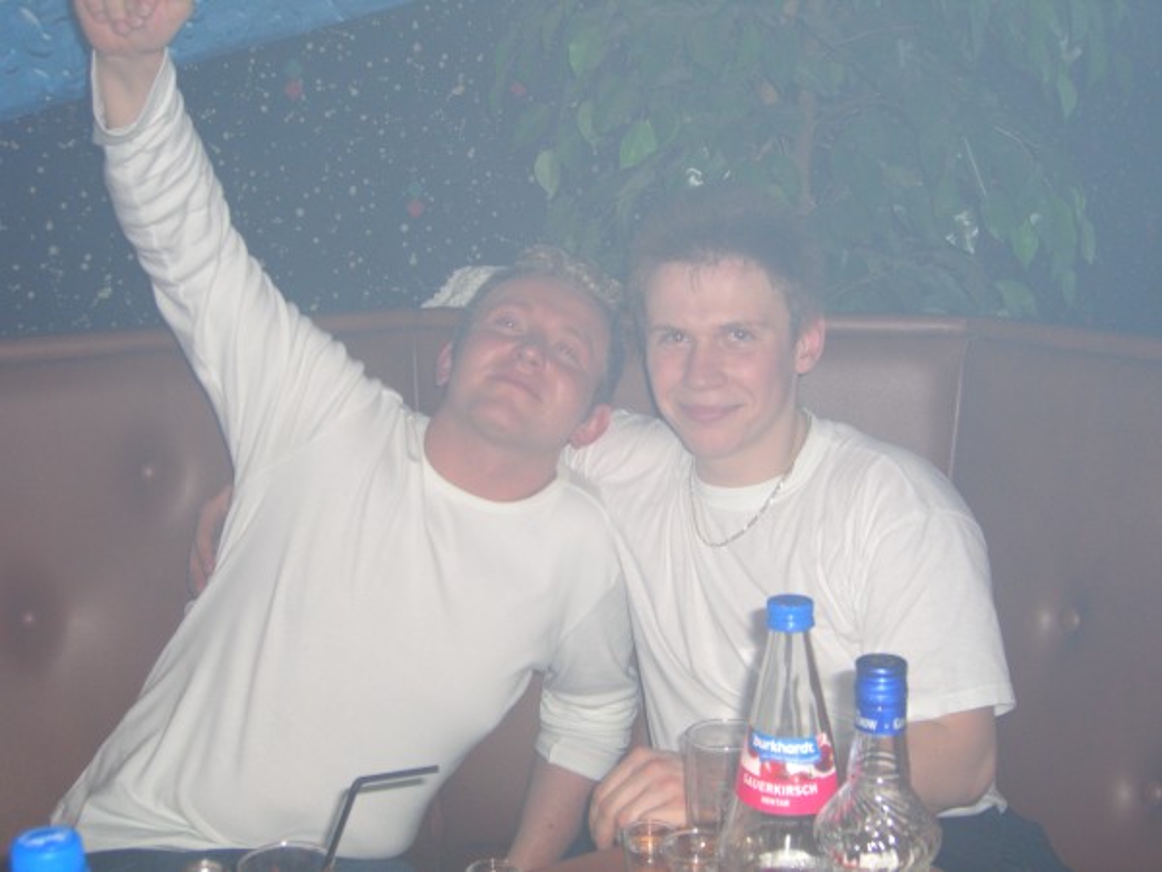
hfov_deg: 41.2
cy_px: 436
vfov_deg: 31.5
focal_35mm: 46
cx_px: 581
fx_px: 1544
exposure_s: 1/60
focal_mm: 9.5
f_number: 3.1
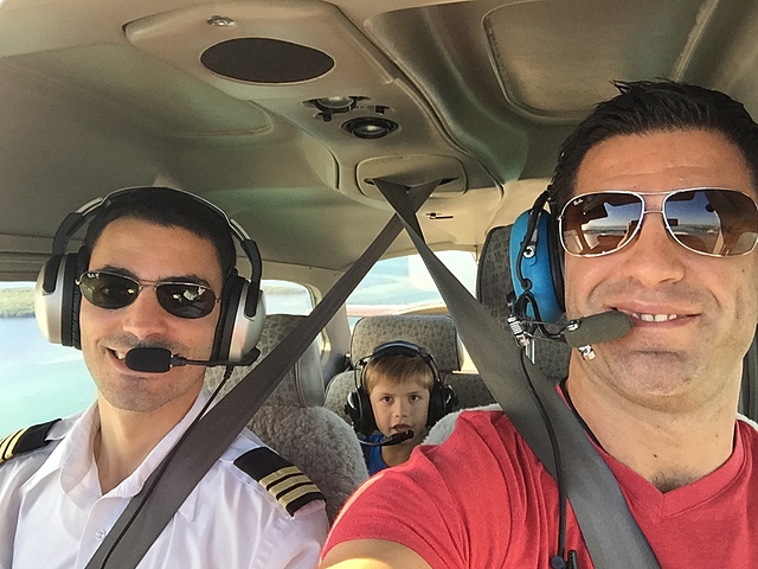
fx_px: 679
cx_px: 379
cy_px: 284
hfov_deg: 58.4
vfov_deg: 45.4
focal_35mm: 31
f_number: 2.2
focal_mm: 2.65
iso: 40
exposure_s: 1/120
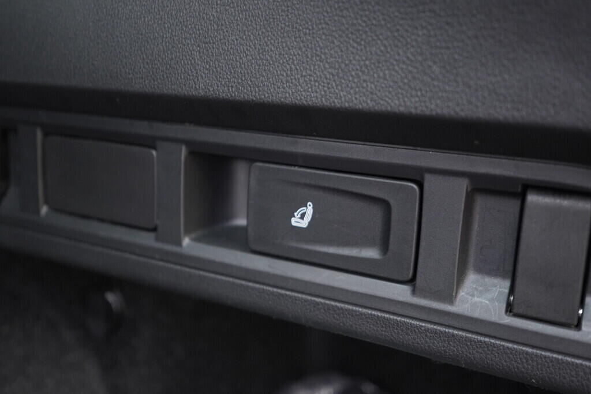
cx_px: 296
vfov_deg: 36.9
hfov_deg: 53.1
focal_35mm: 36
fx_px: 591
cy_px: 197
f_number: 2.8
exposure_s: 1/40
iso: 800
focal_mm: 24
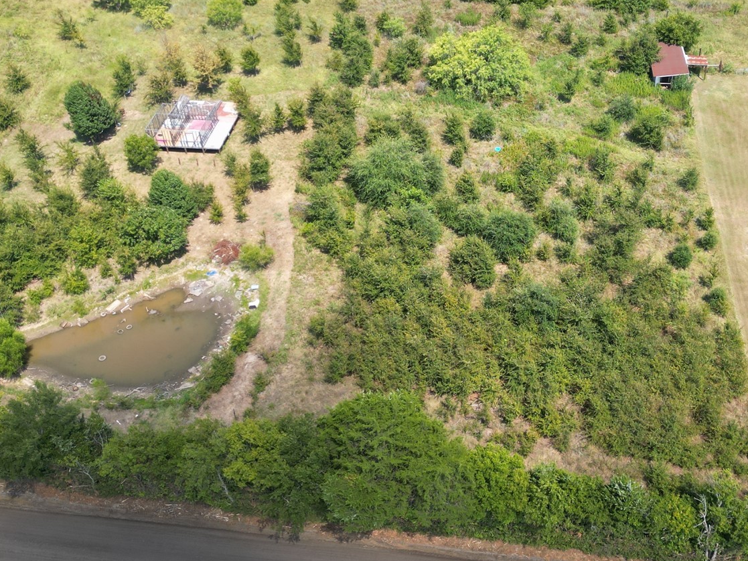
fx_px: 951
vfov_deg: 32.6
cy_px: 190
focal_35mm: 44
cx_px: 509
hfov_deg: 42.3
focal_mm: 6.72
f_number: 1.7
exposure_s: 1/1250
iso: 100
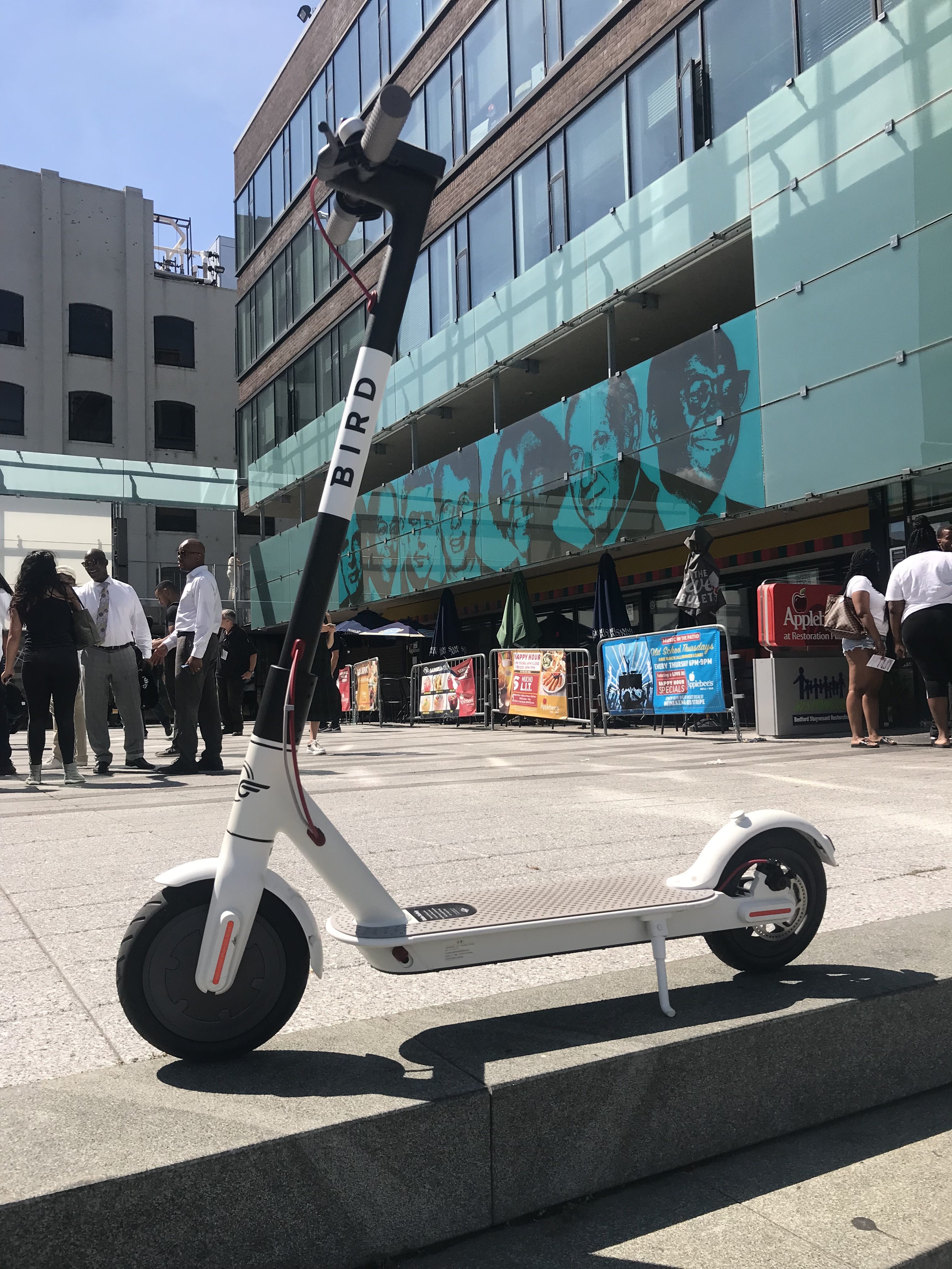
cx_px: 476
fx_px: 1027
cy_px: 634
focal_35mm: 28
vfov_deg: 63.4
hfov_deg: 49.7
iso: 20
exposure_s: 1/2591
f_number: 1.8
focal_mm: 3.99
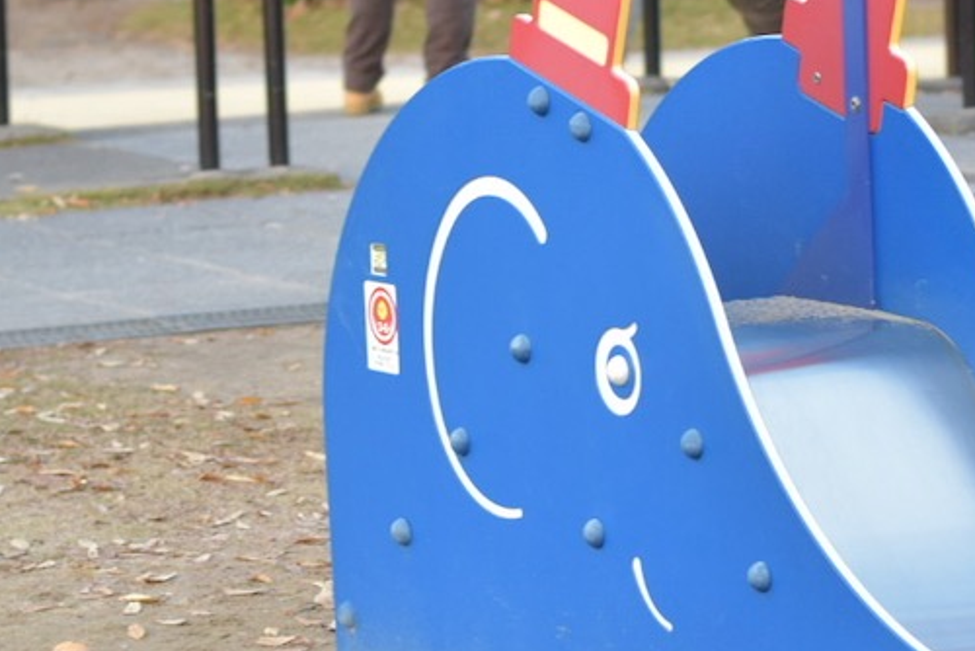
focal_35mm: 192
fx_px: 5203
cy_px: 364
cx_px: 618
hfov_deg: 10.7
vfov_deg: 7.2
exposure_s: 1/640
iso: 900
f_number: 2.8
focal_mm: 50
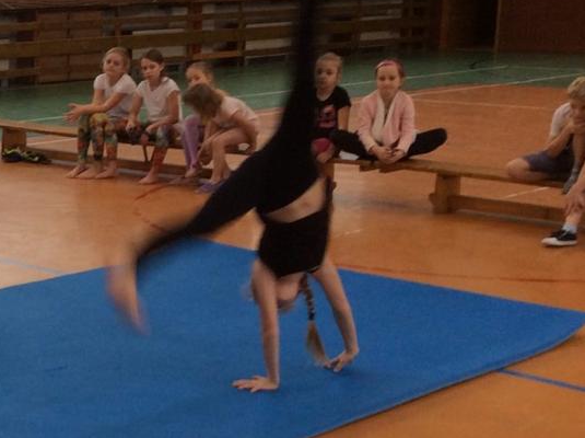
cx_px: -133
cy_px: 251
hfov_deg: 22.4
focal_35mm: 80
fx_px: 1350
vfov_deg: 18.4
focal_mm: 3.3
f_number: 2.4
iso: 40
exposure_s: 1/50
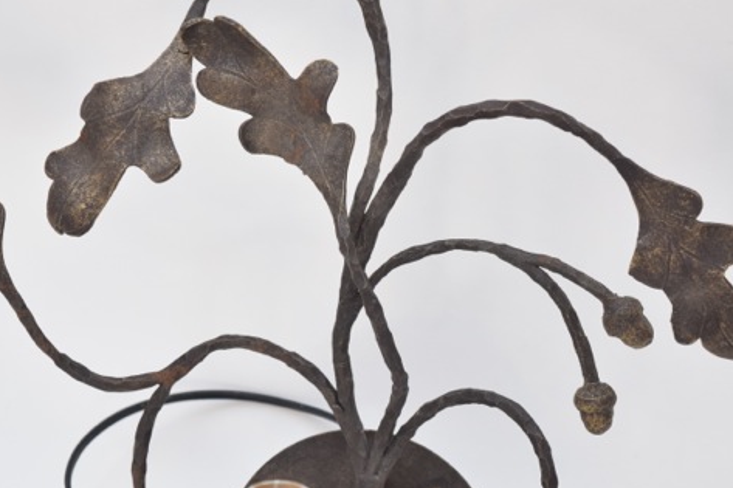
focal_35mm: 112
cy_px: 182
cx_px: 364
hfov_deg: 18.3
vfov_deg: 12.2
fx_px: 2273
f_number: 5.6
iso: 800
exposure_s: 1/125
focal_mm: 55
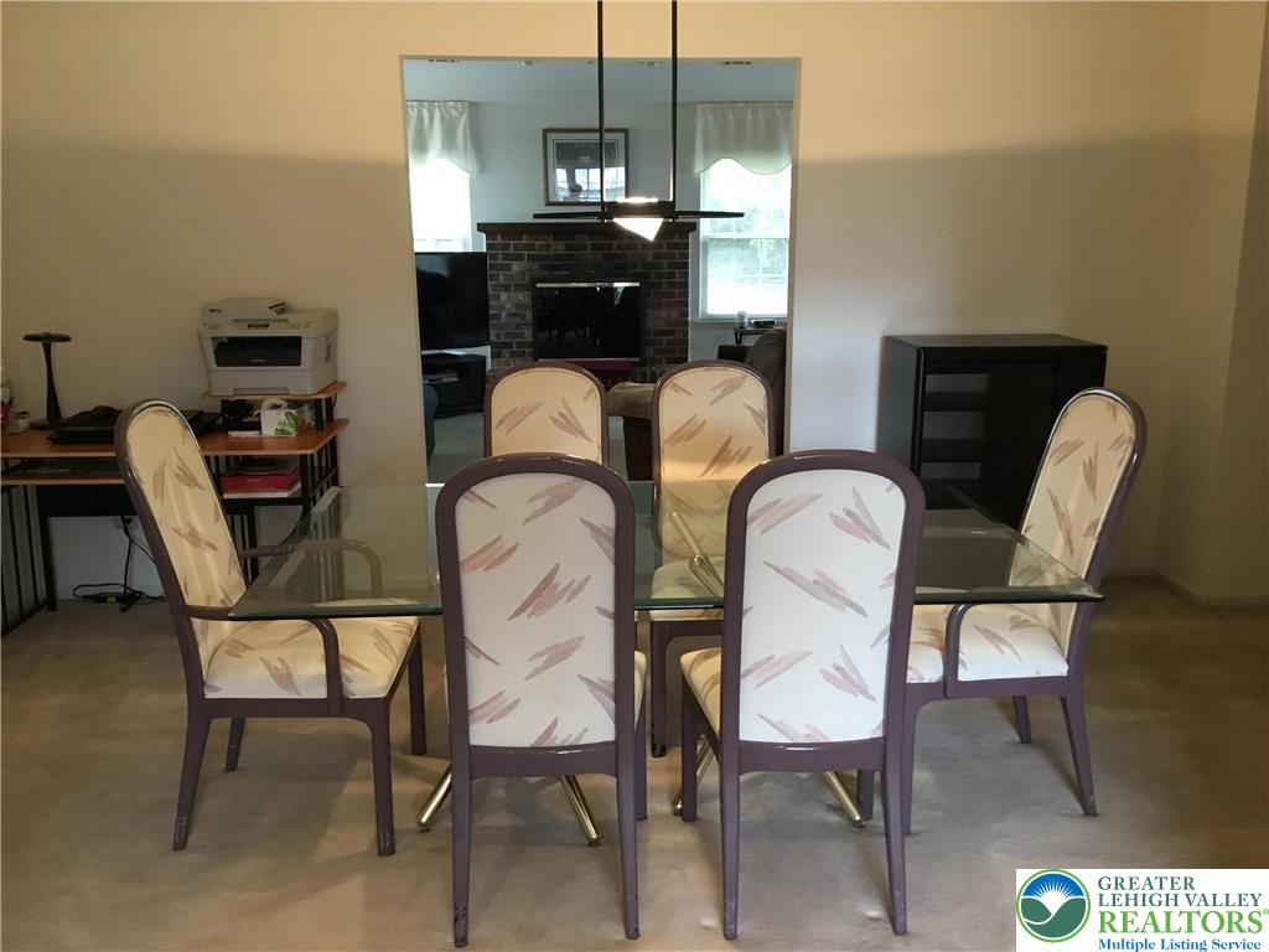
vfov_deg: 45.4
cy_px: 476
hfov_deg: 58.4
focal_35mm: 31
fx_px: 1136
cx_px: 634
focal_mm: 3.3
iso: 160
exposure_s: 1/30
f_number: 2.4
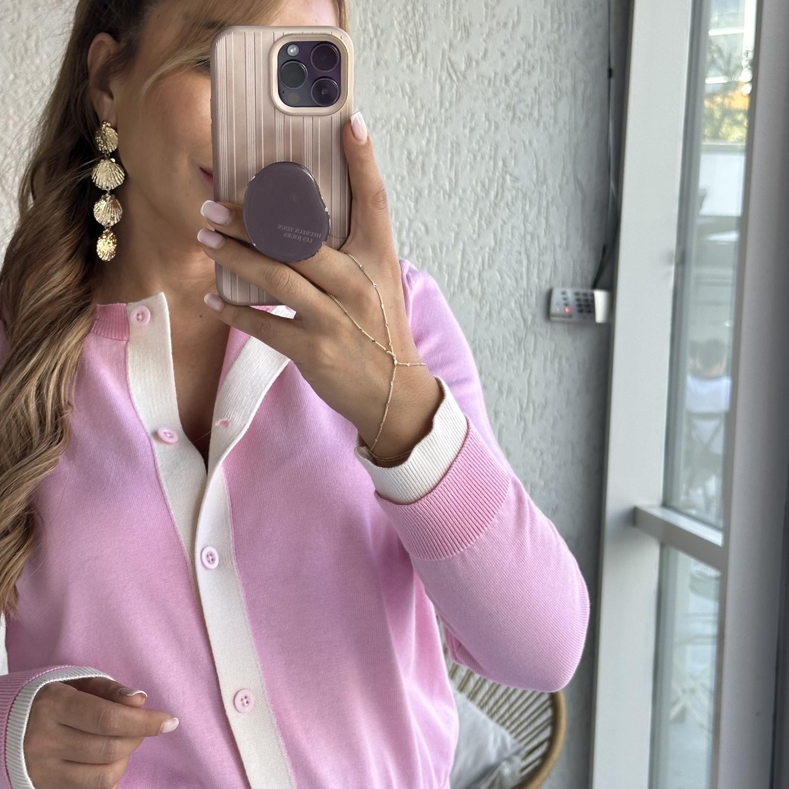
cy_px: 435
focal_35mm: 70
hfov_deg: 24.6
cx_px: 336
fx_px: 1805
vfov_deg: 24.6
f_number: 1.78
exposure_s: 1/175
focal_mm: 6.86
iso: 50
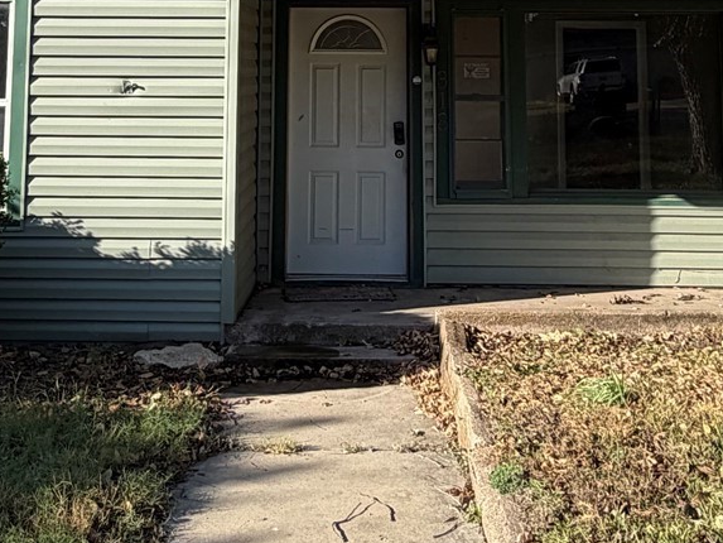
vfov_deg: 26.8
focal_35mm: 50
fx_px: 1045
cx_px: 339
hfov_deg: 38.2
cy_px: -49
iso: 40
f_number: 2.2
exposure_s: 1/770
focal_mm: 2.22
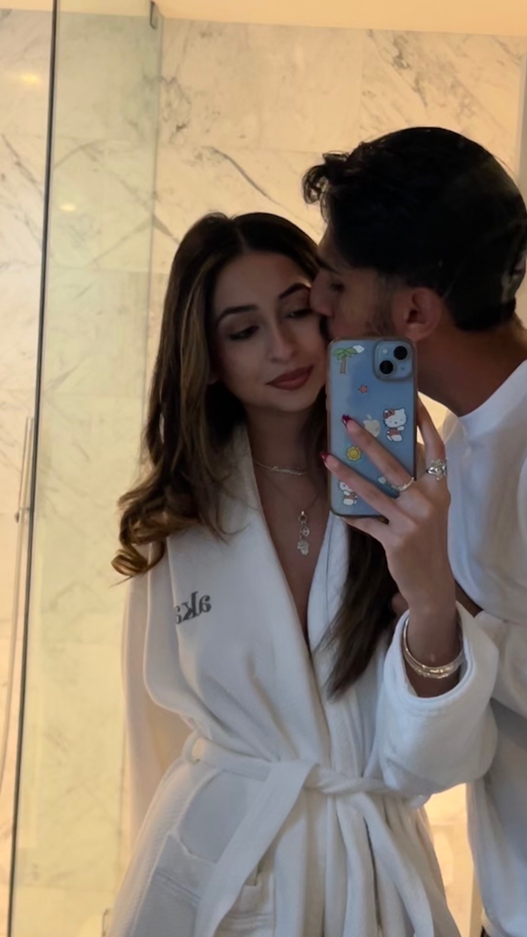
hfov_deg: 23.9
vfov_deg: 41.3
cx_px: 296
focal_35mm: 50
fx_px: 1242
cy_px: 446
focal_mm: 5.7
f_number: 1.5
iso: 500
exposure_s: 1/54
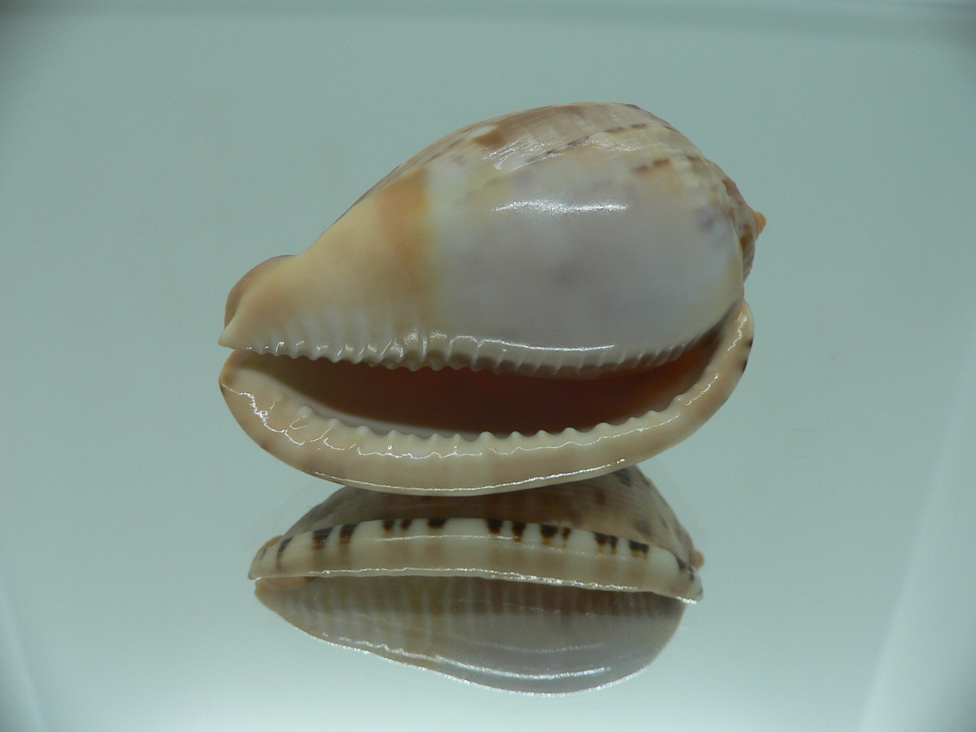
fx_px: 987
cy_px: 366
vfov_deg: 40.7
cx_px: 488
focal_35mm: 35
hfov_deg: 52.6
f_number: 2.8
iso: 80
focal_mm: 4.6
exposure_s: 1/60
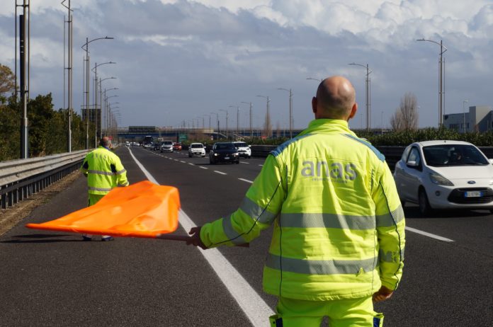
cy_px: 164
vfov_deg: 18.1
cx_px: 246
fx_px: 1026
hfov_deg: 27.0
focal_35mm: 75
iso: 100
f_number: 13
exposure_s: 1/250
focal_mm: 50
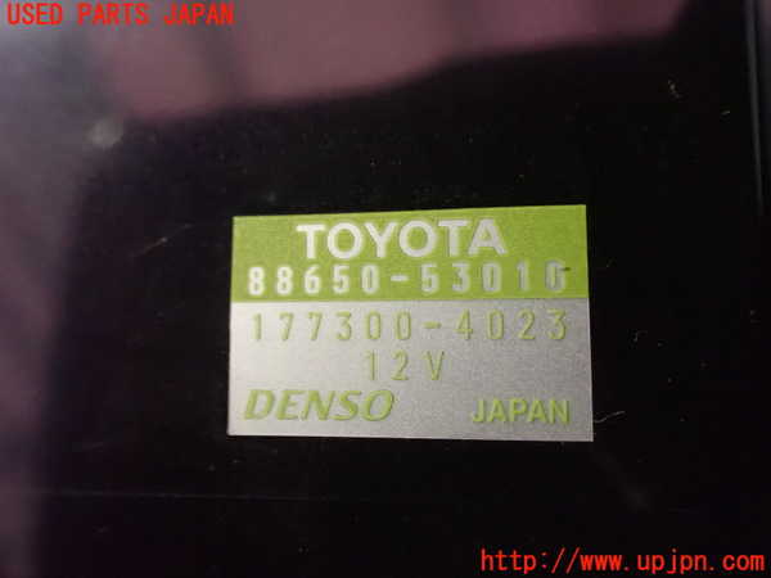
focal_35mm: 30
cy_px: 289
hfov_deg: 60.0
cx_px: 386
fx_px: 668
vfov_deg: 46.8
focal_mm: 5.4
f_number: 2.3
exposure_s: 1/30
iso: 1600
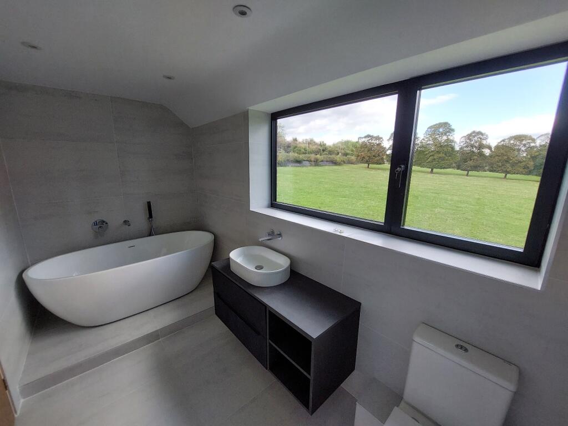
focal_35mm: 13
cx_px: 284
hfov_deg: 106.2
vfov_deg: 89.9
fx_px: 213
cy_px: 213
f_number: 2.2
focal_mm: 1.74
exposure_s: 1/125
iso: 50
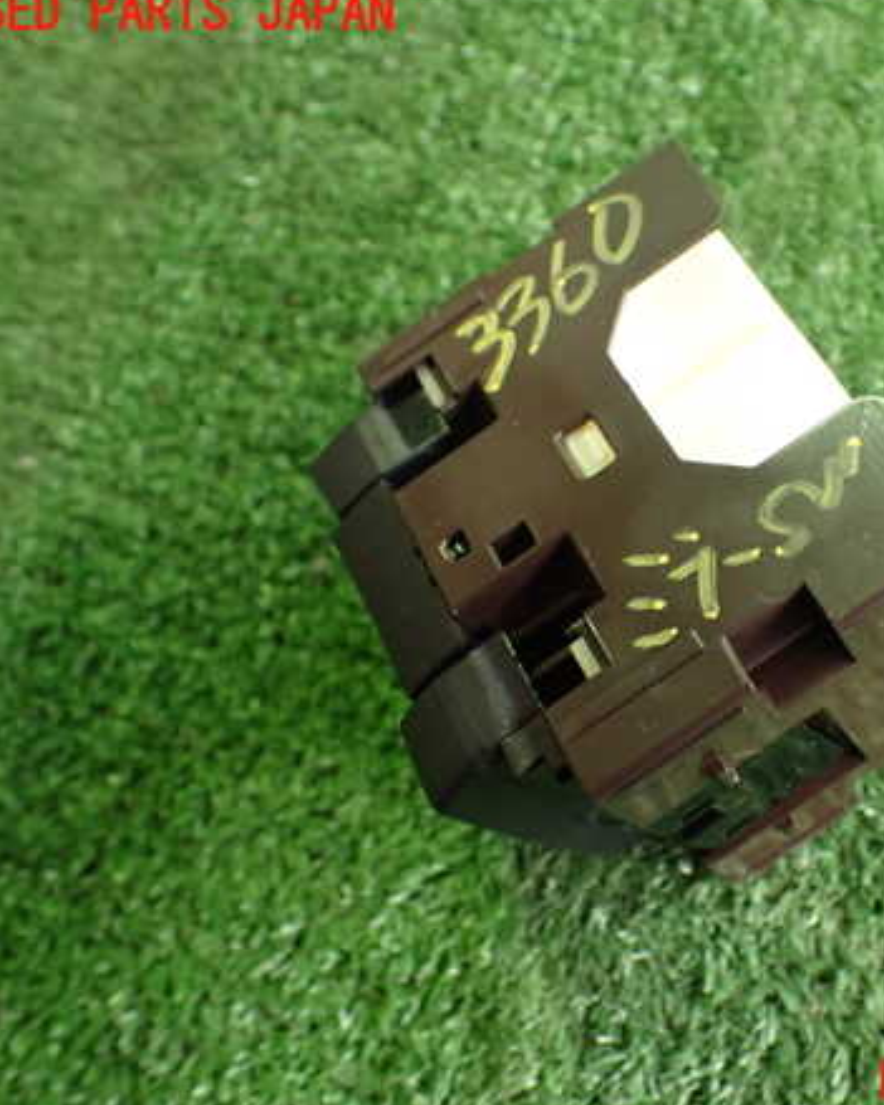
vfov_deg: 45.8
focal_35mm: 40
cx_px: 693
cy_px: 549
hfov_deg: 36.2
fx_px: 1309
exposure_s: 1/80
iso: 800
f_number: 2.3
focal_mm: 5.4
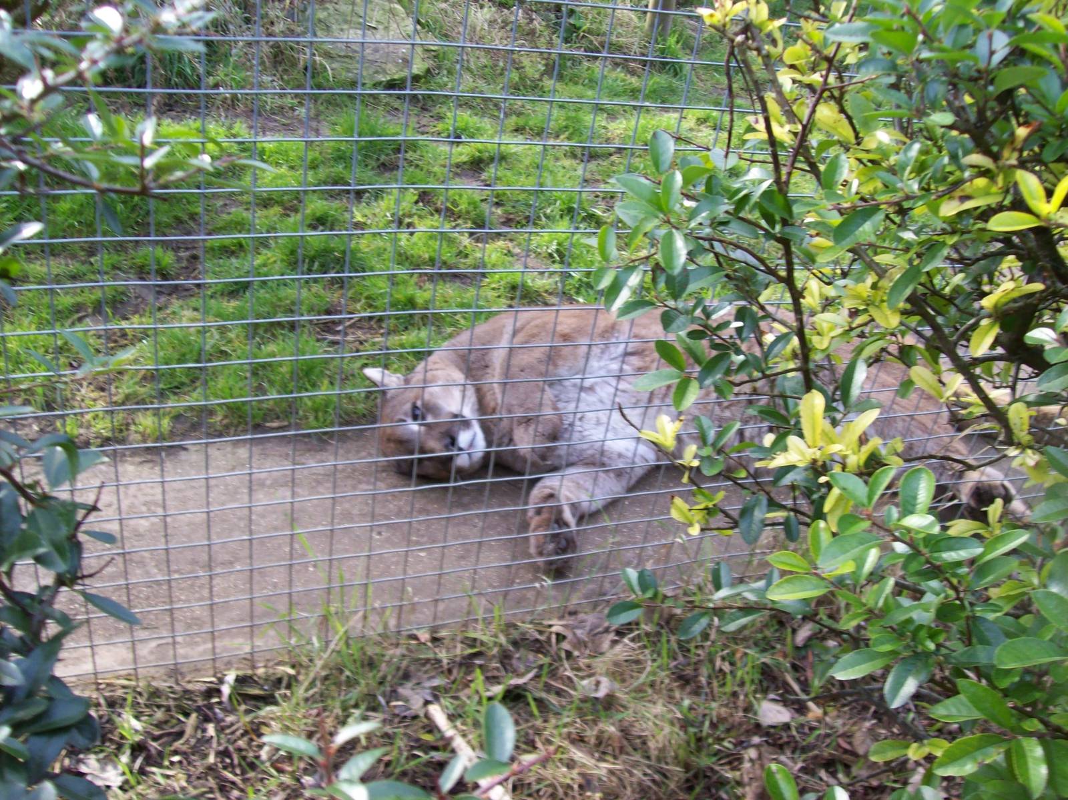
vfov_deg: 39.6
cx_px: 534
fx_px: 1110
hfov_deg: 51.4
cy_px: 400
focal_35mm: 36
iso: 80
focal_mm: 6
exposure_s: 1/84.9
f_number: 2.7
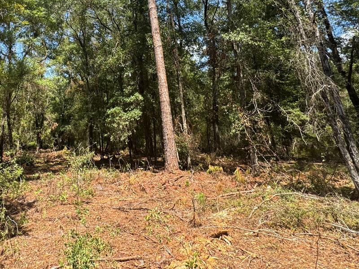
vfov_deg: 44.7
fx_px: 290
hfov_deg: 60.3
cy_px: 22
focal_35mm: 28
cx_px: 93
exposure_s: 1/515
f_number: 2.2
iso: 40
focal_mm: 2.22
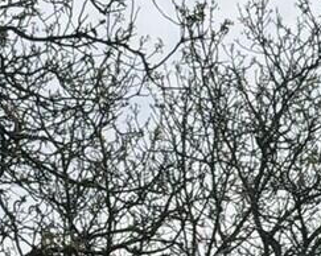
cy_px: 705
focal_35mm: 278
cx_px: 465
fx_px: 2639
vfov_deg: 5.3
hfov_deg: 6.9
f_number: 1.78
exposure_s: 1/7143
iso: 64
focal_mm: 6.76
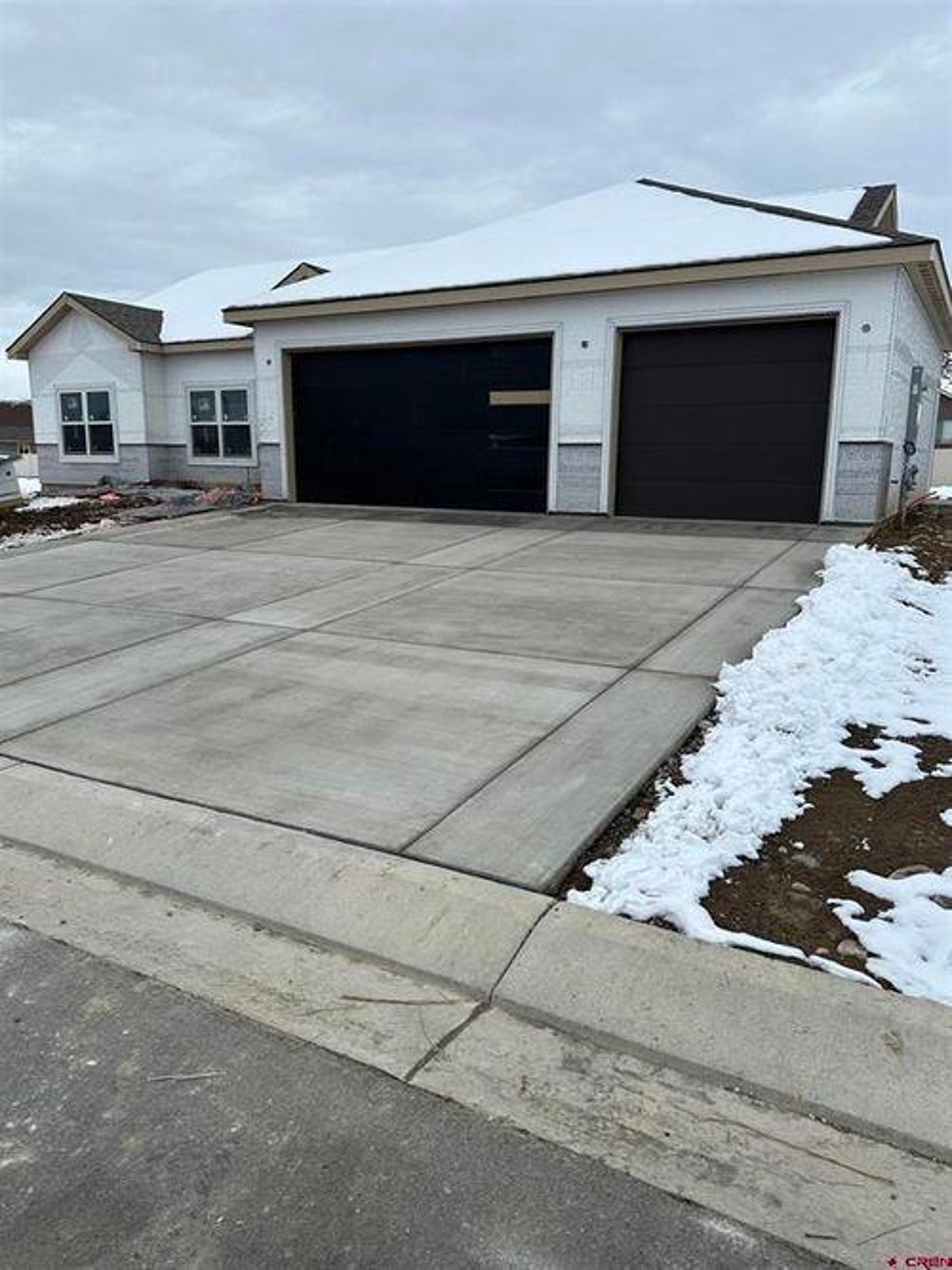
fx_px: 880
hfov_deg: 56.8
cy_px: 635
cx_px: 476
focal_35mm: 24
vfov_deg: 71.6
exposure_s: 1/3472
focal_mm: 6.86
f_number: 1.78
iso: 80
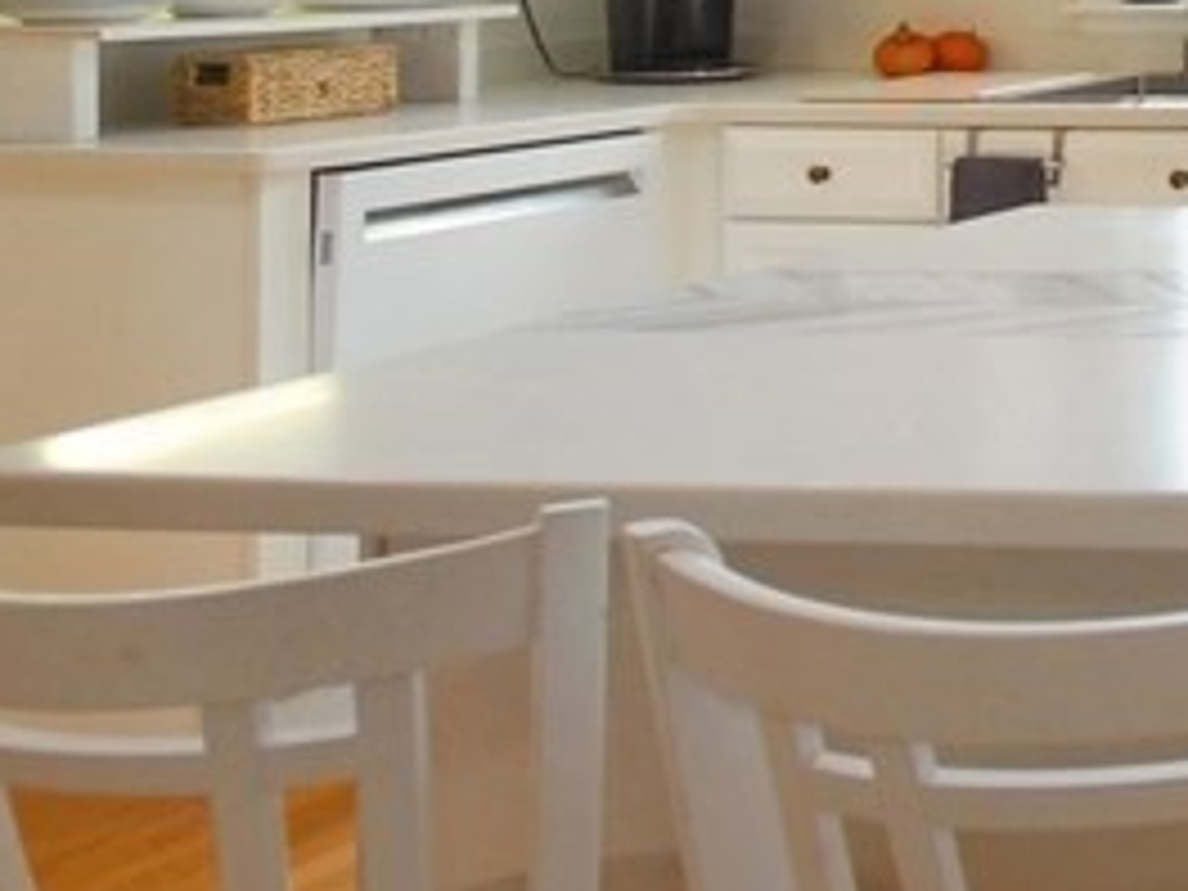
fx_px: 1922
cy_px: 7
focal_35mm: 56
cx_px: 1858
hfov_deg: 24.8
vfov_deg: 24.9
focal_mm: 10
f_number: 4.5
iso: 400
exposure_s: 1/40
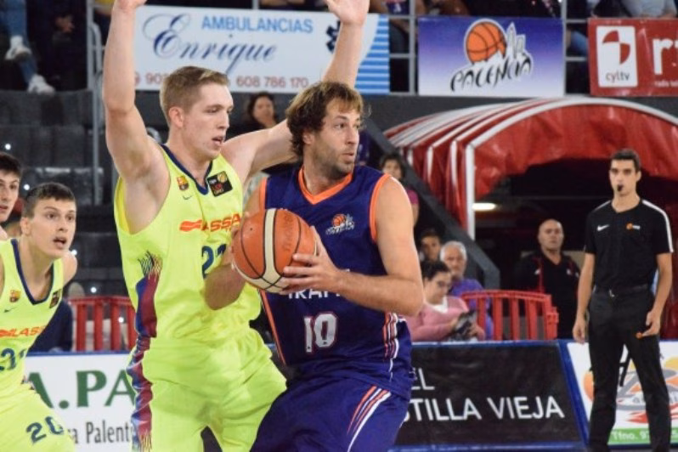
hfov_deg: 9.5
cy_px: 226
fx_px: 4096
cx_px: 339
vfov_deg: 6.3
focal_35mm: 218
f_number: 9
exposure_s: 1/2500
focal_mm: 145
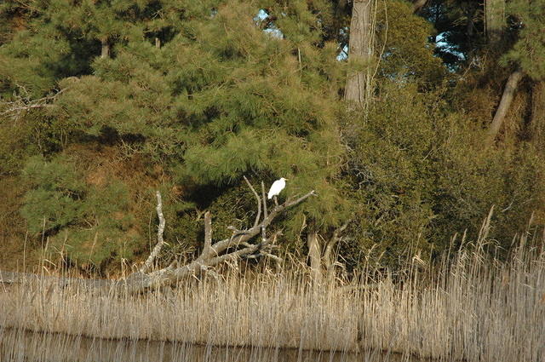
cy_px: 181
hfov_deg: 19.5
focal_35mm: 105
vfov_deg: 13.0
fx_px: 1588
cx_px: 272
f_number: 10
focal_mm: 70
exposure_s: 1/400
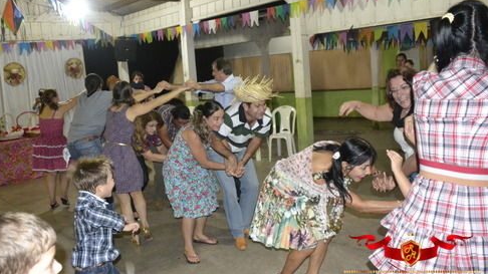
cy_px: 135
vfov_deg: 36.6
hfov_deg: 61.0
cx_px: 240
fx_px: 414
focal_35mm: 32
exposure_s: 1/60
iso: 3200
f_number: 3.5
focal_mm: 20
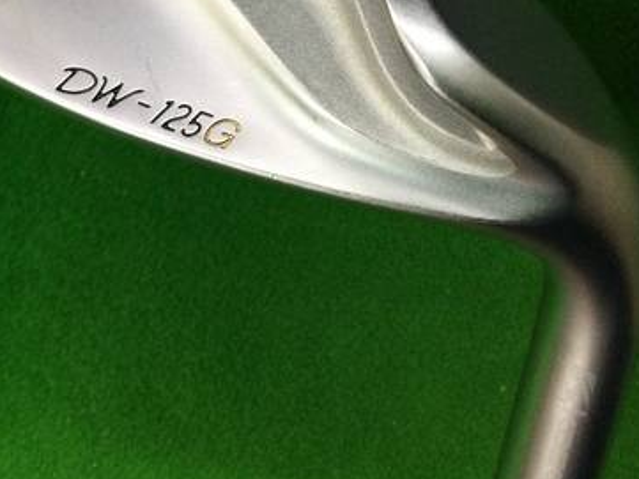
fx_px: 1016
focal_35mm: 55
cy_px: 71
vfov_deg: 25.9
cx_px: 237
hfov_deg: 34.7
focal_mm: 3.3
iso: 64
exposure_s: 1/30
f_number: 2.4
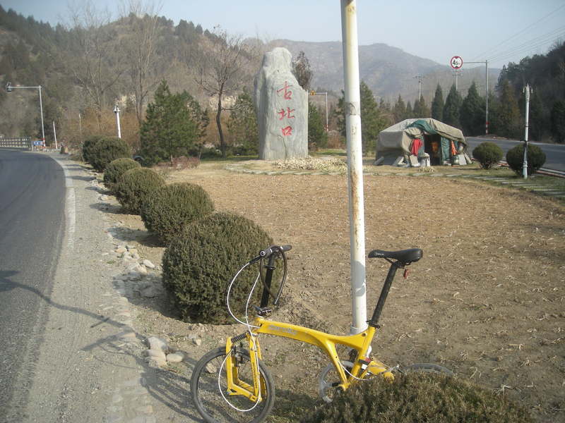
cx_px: 282
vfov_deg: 40.7
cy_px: 212
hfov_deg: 52.6
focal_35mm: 35
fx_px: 571
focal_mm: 5.7
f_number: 2.8
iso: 50
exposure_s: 1/398
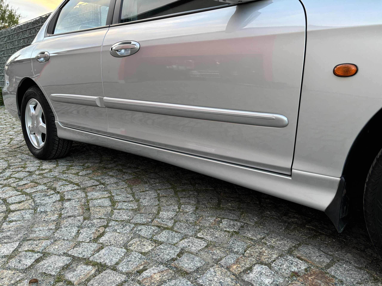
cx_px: 191
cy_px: 143
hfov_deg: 67.3
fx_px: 287
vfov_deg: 53.1
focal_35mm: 26
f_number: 1.6
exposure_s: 1/121
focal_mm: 5.96
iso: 80
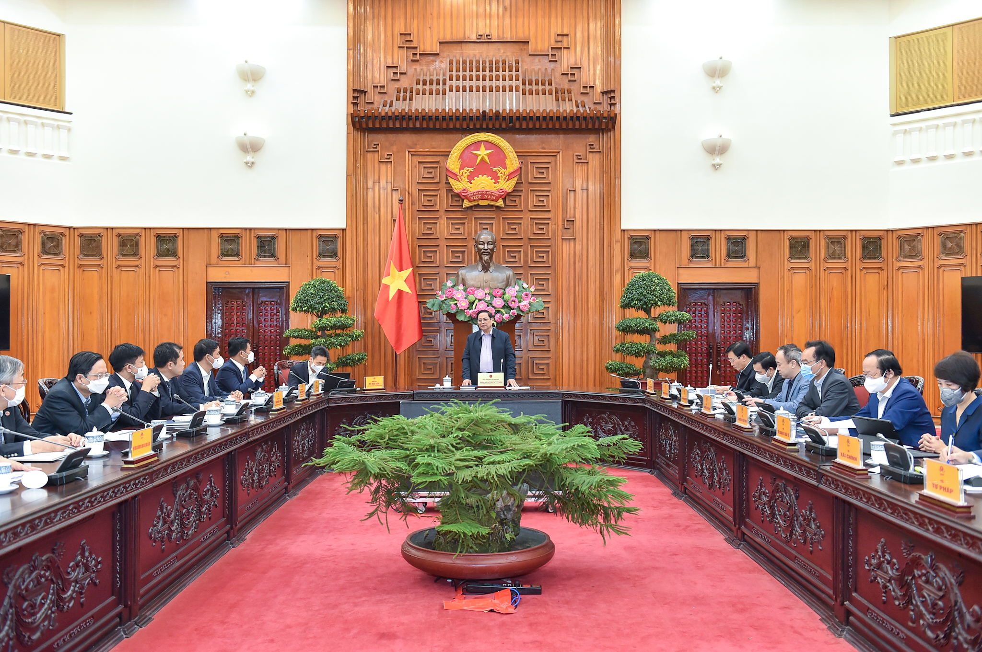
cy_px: 326
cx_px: 491
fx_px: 872
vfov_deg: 41.0
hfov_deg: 58.8
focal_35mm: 32
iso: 2000
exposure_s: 1/125
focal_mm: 32
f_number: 4
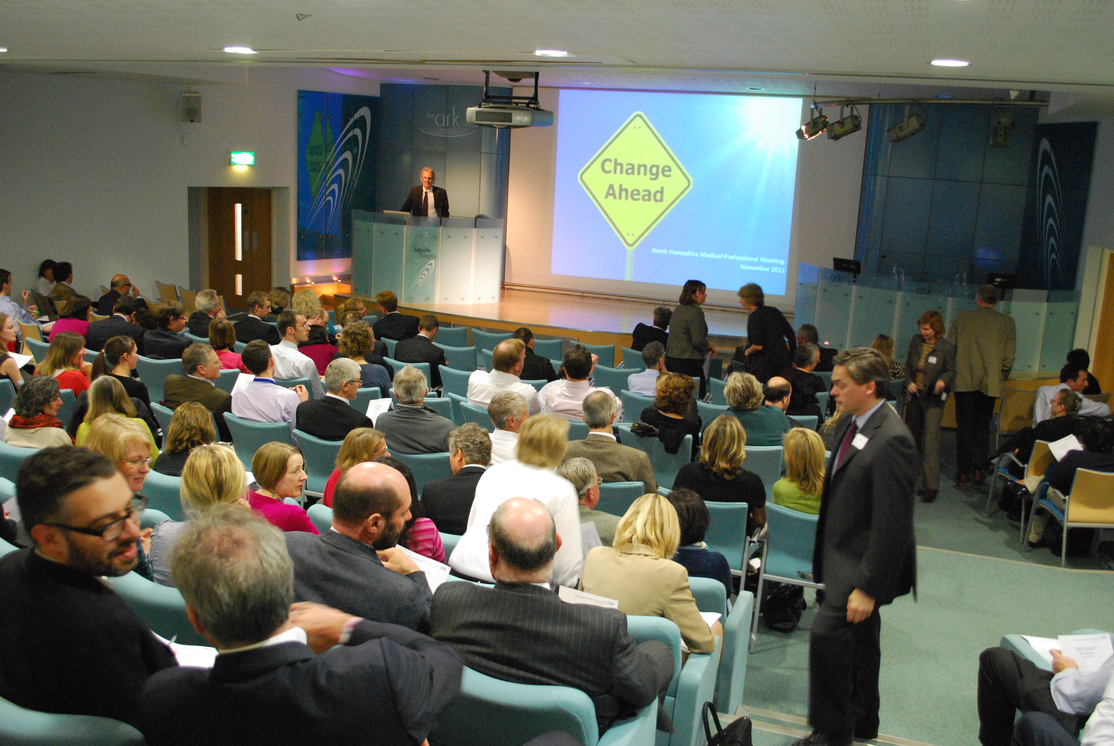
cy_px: 373
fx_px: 1022
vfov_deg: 40.1
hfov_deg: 57.2
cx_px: 557
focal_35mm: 33
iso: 1600
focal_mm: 22
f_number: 4
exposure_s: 1/20
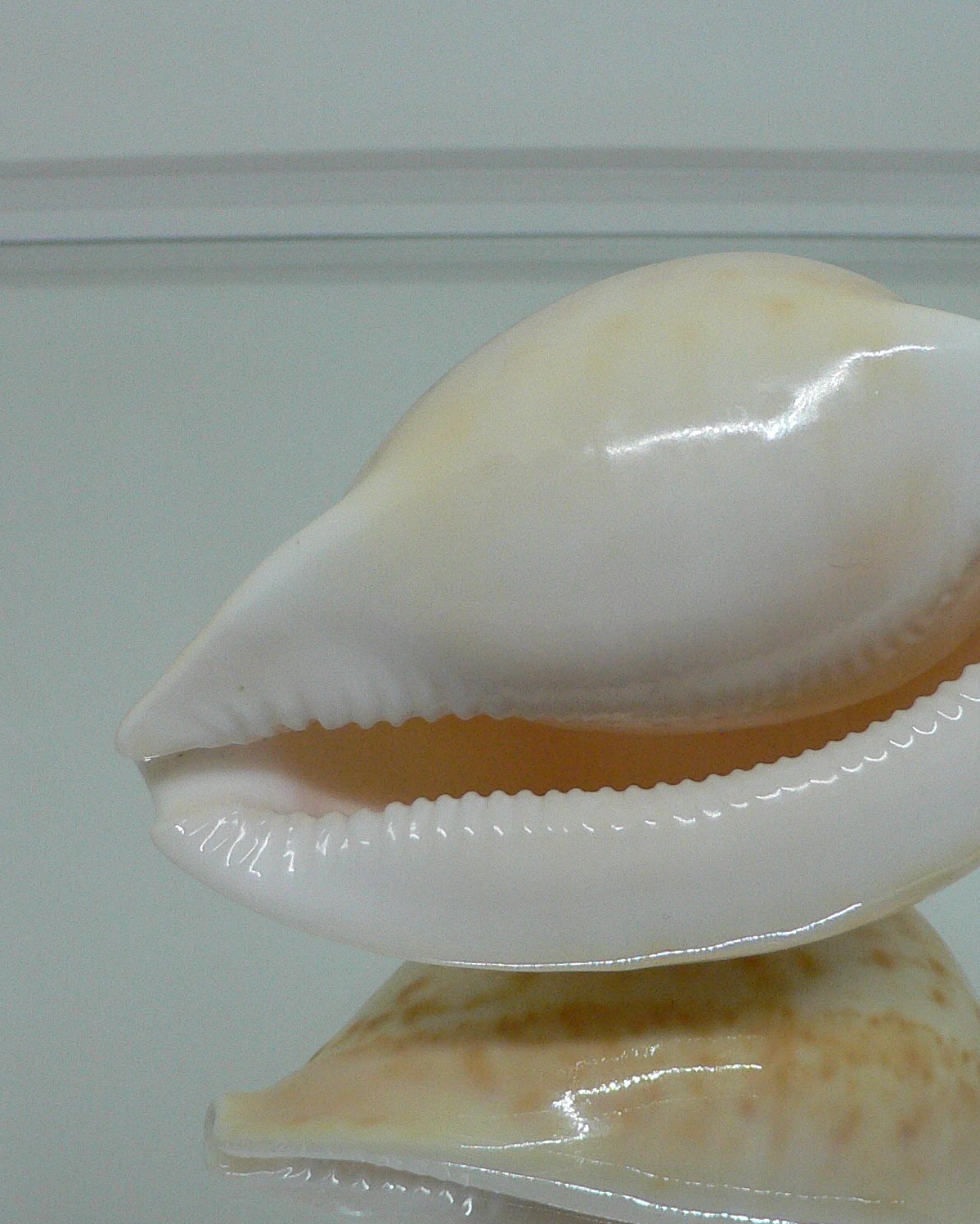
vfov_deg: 40.3
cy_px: 612
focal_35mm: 46
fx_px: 1667
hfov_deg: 32.6
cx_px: 630
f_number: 2.8
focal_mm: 4.6
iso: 200
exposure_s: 1/60
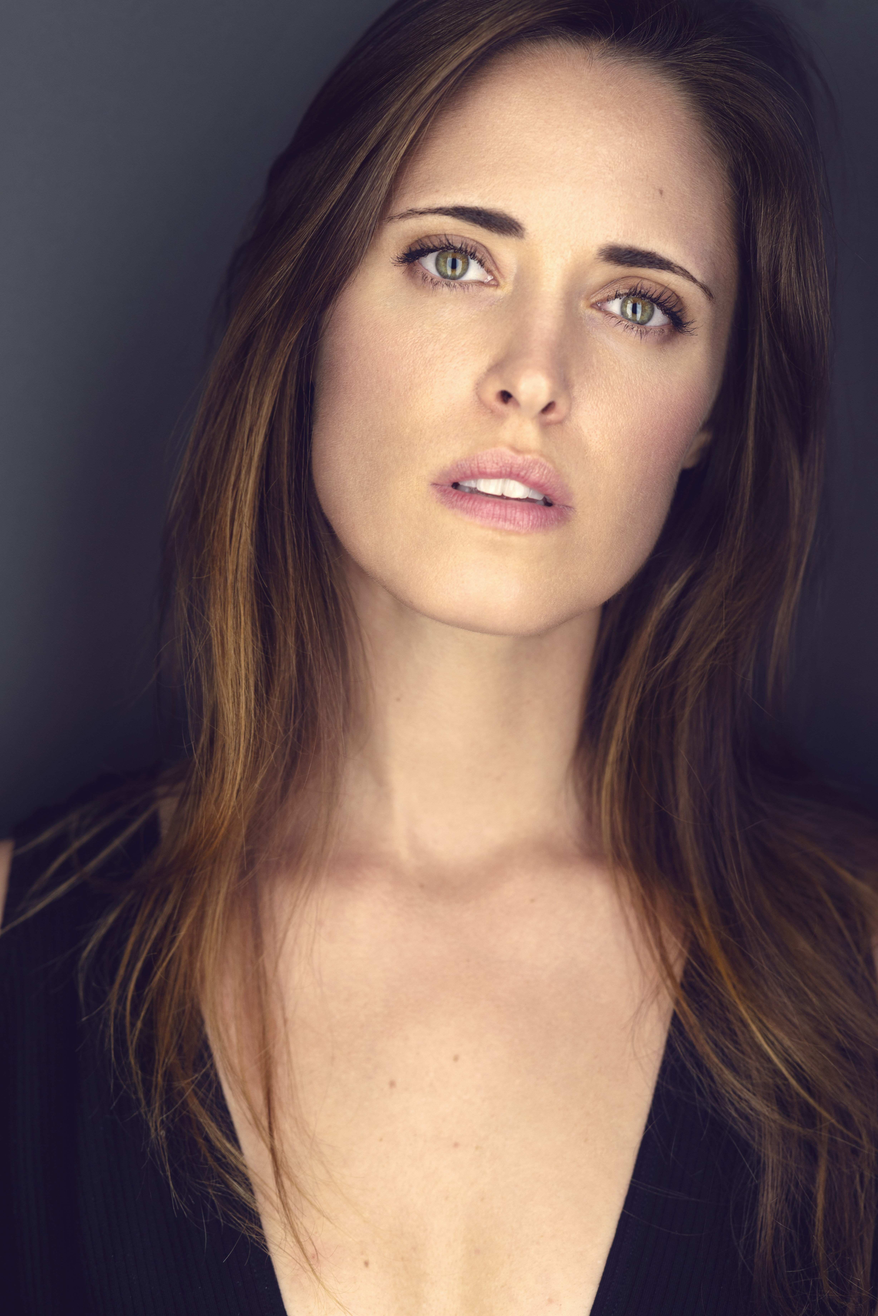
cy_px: 658
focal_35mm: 105
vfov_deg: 19.5
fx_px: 3838
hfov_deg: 13.1
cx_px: 439
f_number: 3.5
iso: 400
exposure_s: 1/320
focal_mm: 105
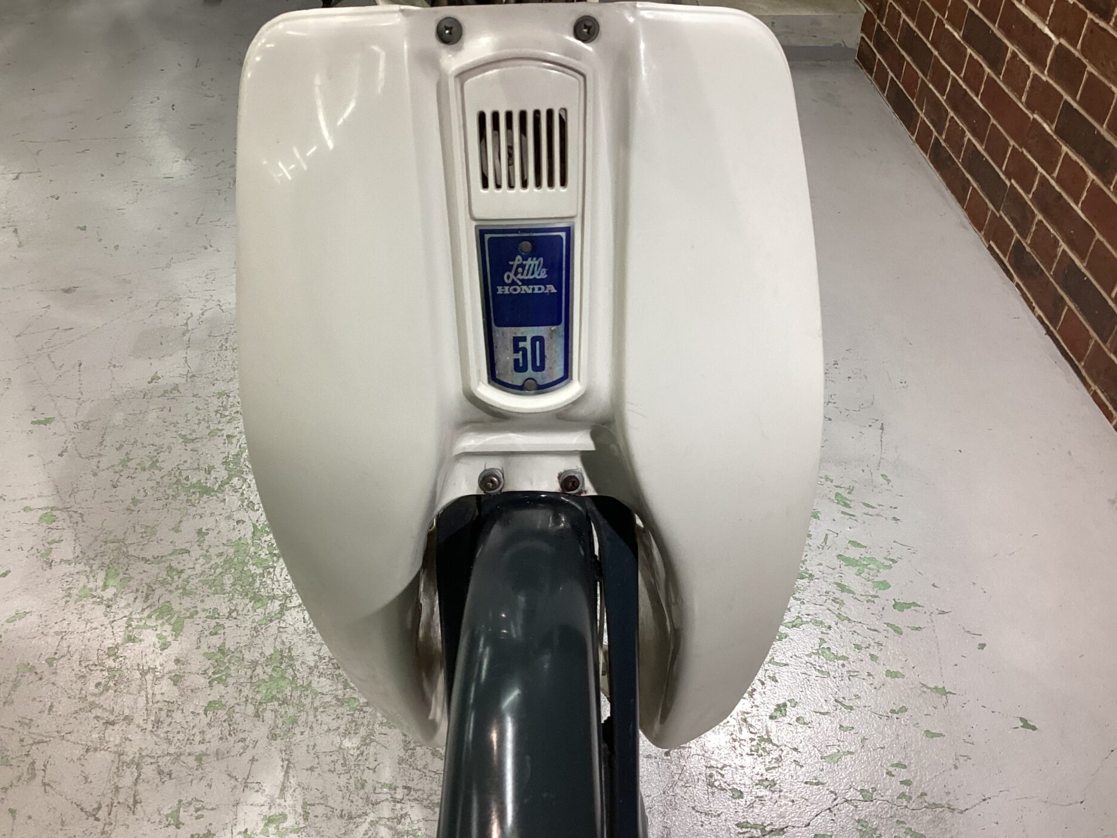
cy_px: 426
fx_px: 1033
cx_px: 555
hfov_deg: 56.8
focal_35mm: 32
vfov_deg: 44.2
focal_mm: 3.3
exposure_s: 1/60
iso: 100
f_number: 2.4
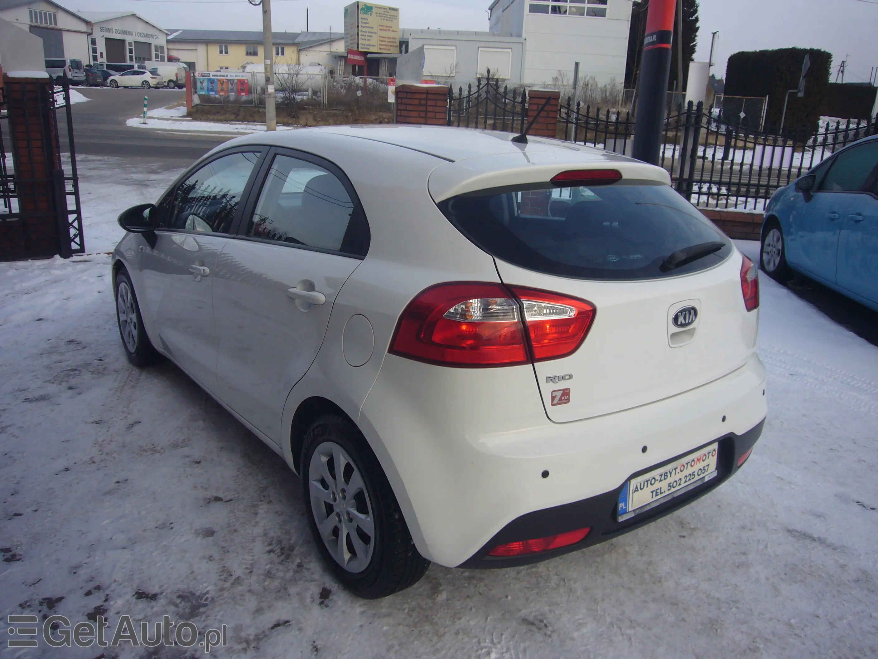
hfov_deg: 63.4
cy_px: 330
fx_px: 710
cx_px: 439
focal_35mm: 28
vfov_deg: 49.7
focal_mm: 4.6
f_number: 5.6
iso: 80
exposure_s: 1/250
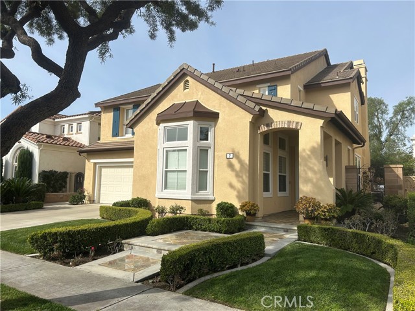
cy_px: 156
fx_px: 312
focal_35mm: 26
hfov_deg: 67.3
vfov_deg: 53.1
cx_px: 208
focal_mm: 5.7
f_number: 1.5
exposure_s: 1/5076
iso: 50
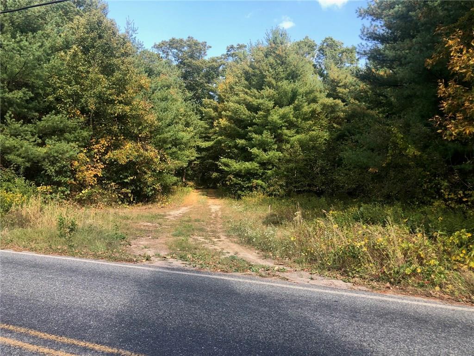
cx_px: 237
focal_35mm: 28
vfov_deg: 49.7
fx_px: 383
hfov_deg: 63.4
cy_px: 178
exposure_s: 1/476
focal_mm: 3.99
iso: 20
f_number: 1.8
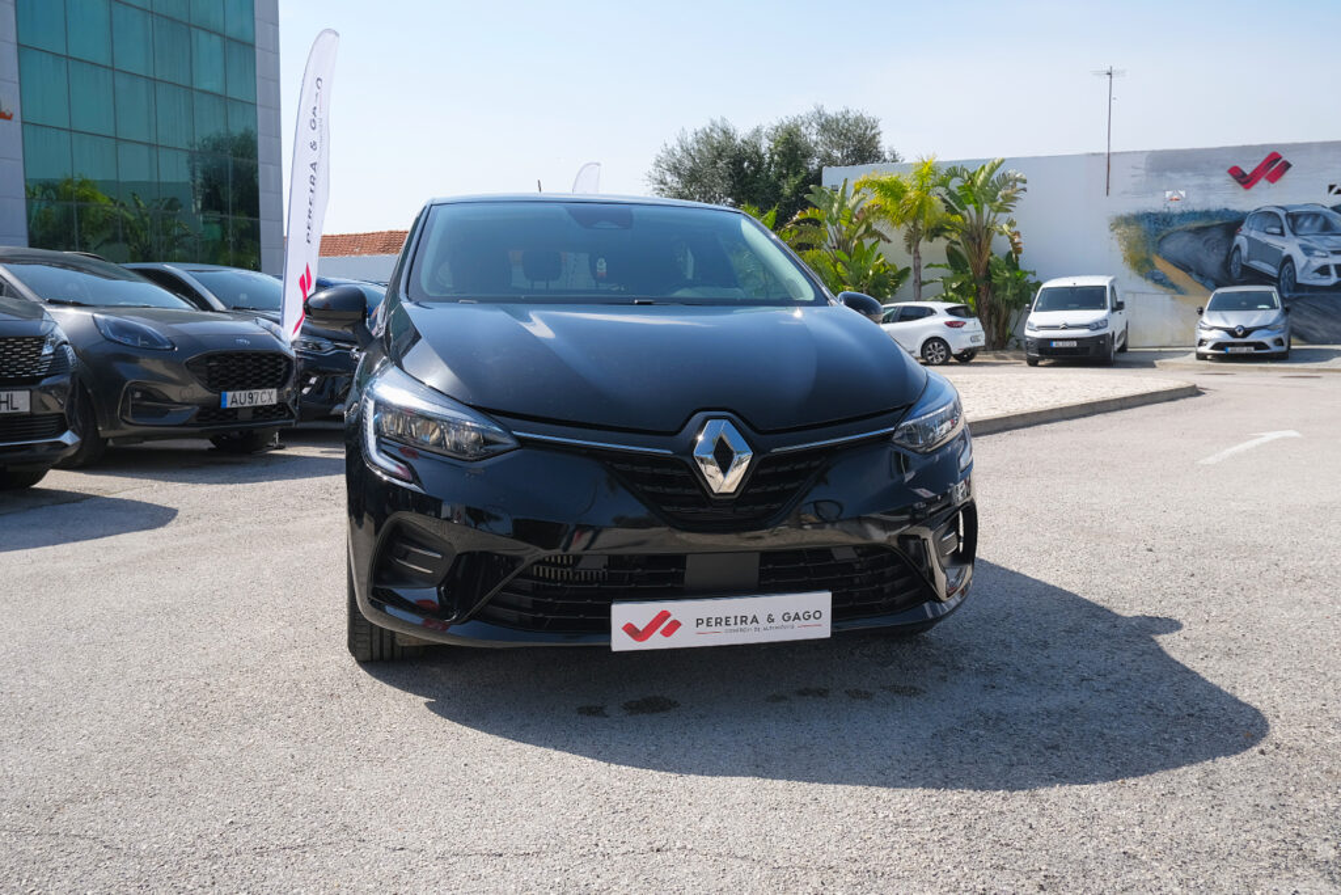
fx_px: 1192
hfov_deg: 58.7
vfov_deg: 41.1
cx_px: 670
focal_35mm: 32
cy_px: 448
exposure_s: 1/250
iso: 160
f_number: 9
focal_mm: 21.5
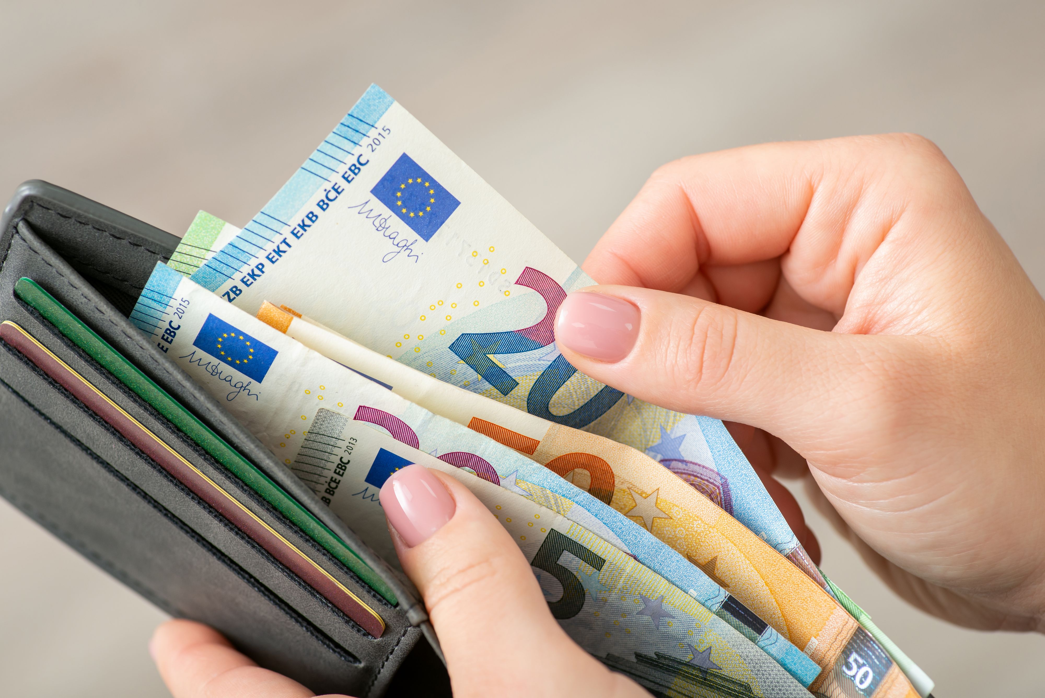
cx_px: 522
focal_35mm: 100
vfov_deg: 13.7
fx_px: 2904
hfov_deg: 20.4
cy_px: 349
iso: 400
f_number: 8
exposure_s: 1/125
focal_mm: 100
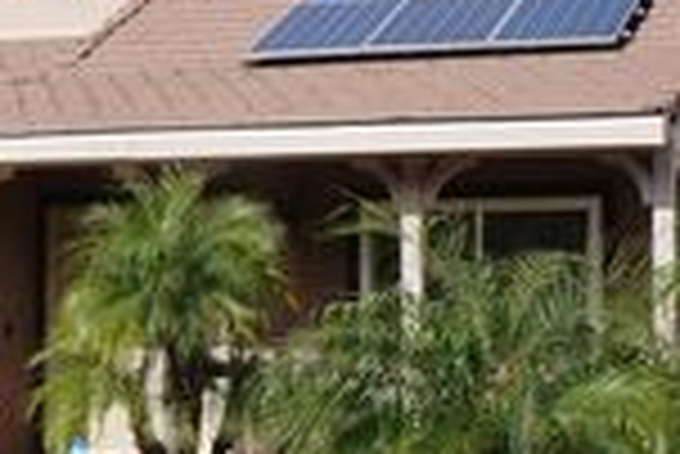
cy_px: 321
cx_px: -99
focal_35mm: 139
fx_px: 2628
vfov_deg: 9.9
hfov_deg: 14.4
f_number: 16
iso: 100
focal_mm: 28
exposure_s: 1/160
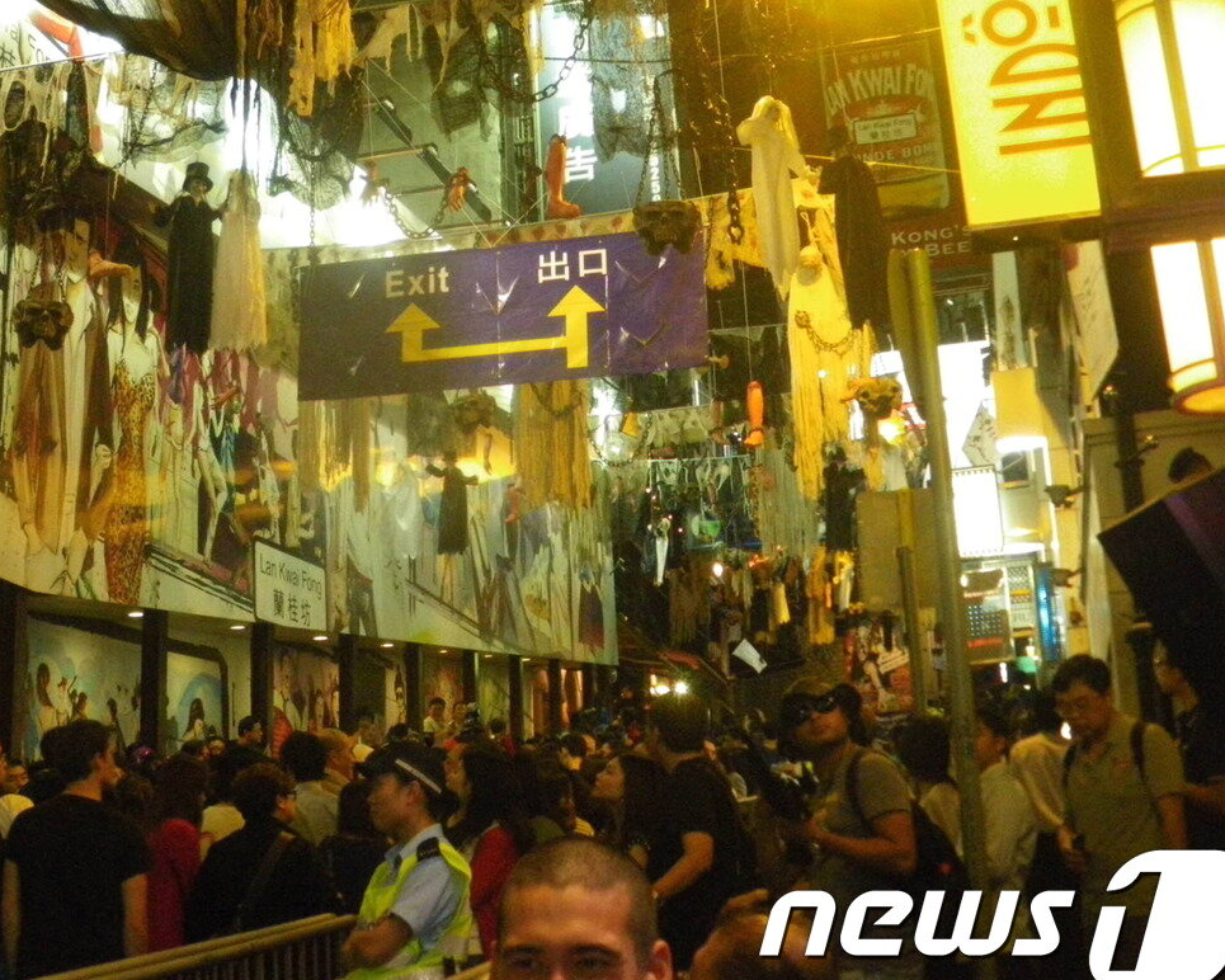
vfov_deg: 29.5
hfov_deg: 36.1
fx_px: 1849
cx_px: 369
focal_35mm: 51
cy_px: 349
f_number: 3.5
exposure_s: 1/30
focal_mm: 6.3
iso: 800
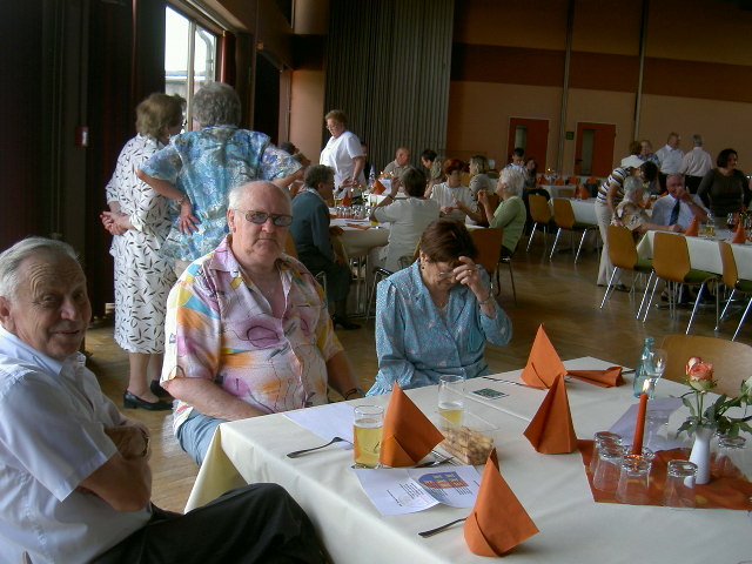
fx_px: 847
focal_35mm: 39
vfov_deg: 36.8
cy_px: 282
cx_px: 376
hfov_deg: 47.9
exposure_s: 1/87
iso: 100
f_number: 2.8
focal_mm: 8
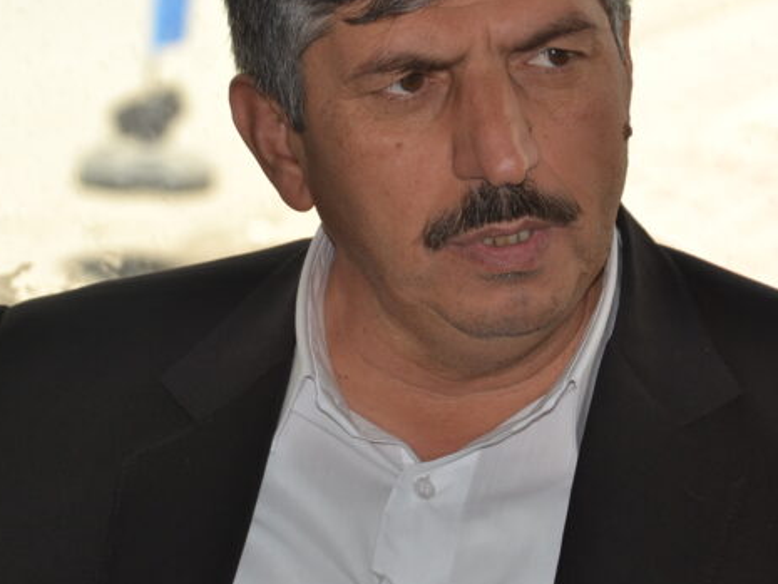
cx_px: 376
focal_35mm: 238
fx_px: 5350
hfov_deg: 8.3
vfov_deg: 6.2
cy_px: 181
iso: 125
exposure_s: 1/125
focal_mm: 100
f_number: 5.6
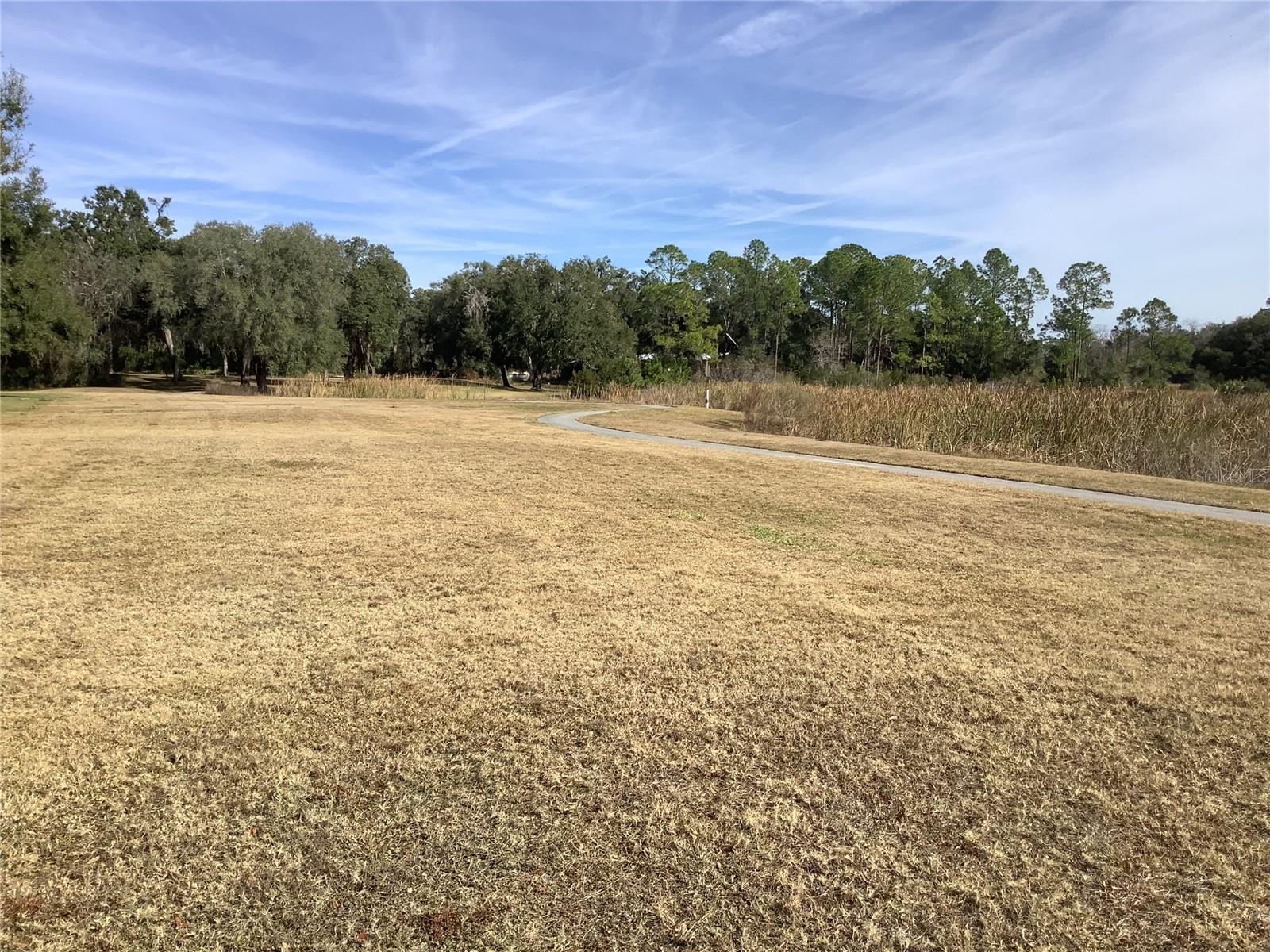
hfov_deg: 58.4
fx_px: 1137
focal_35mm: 31
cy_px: 476
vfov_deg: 45.4
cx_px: 635
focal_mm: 3.3
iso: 25
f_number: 2.4
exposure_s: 1/1481
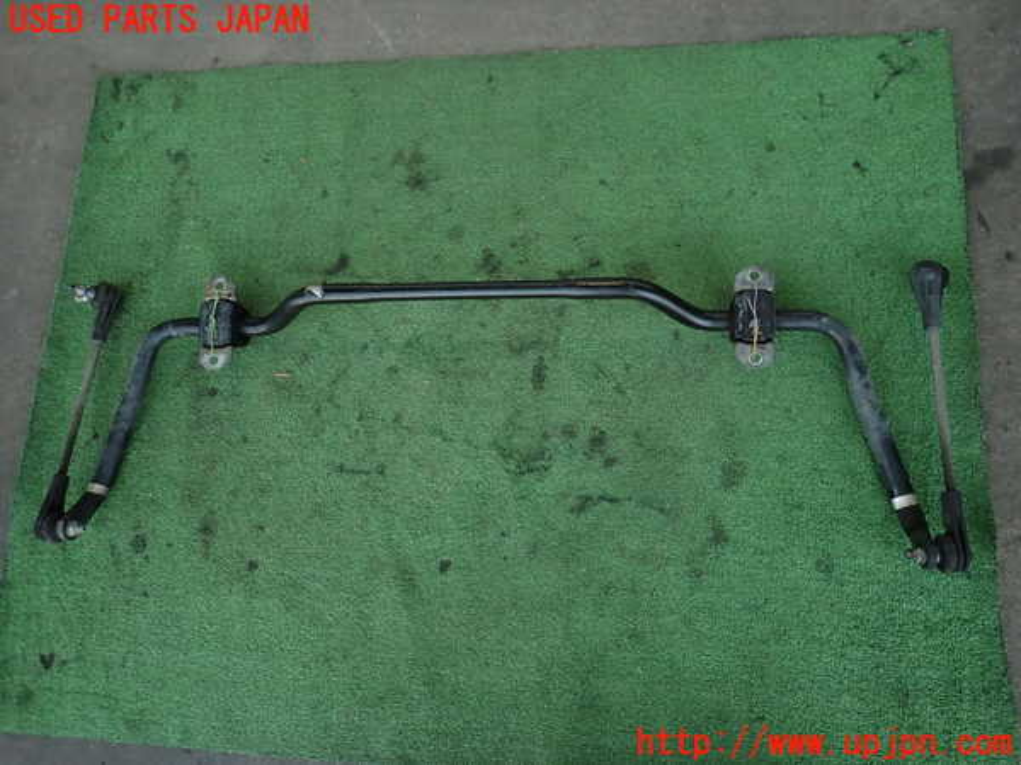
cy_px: 382
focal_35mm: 25
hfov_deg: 69.4
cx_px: 510
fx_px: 737
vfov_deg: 54.9
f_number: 2
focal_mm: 4.5
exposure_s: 1/100
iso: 100
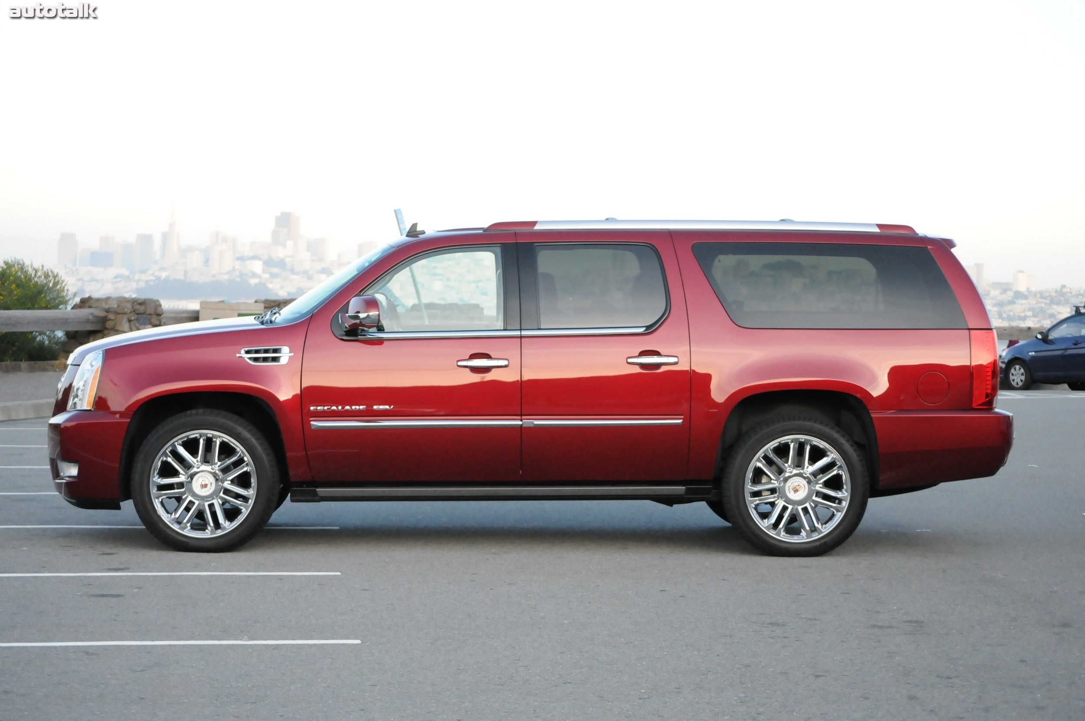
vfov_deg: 16.5
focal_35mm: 82
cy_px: 360
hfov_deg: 24.6
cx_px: 542
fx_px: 2484
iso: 2000
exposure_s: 1/1000
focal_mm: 55
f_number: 5
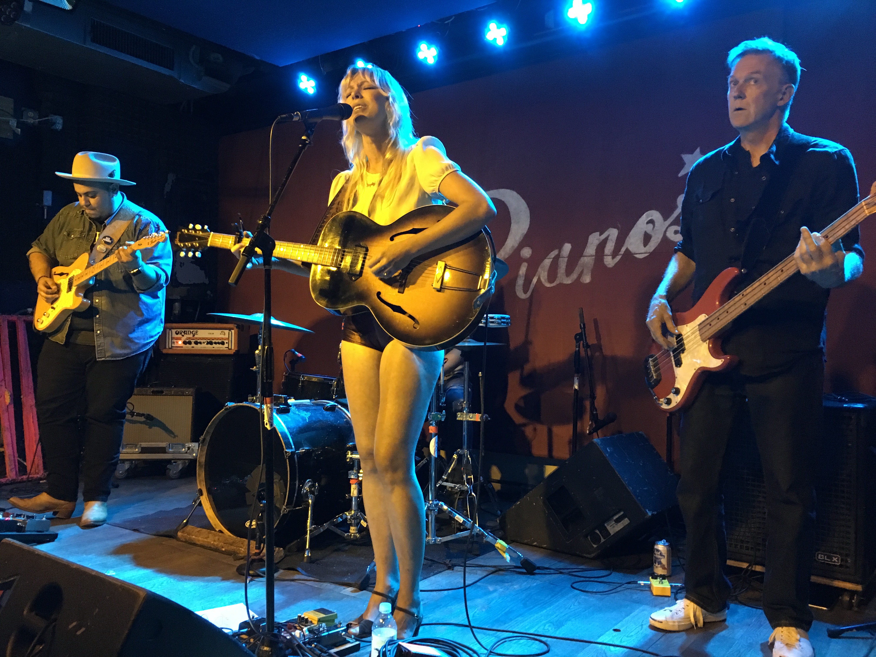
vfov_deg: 48.2
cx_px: 438
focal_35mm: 29
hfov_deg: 61.7
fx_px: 734
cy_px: 328
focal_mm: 4.15
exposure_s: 1/15
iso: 320
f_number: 2.2
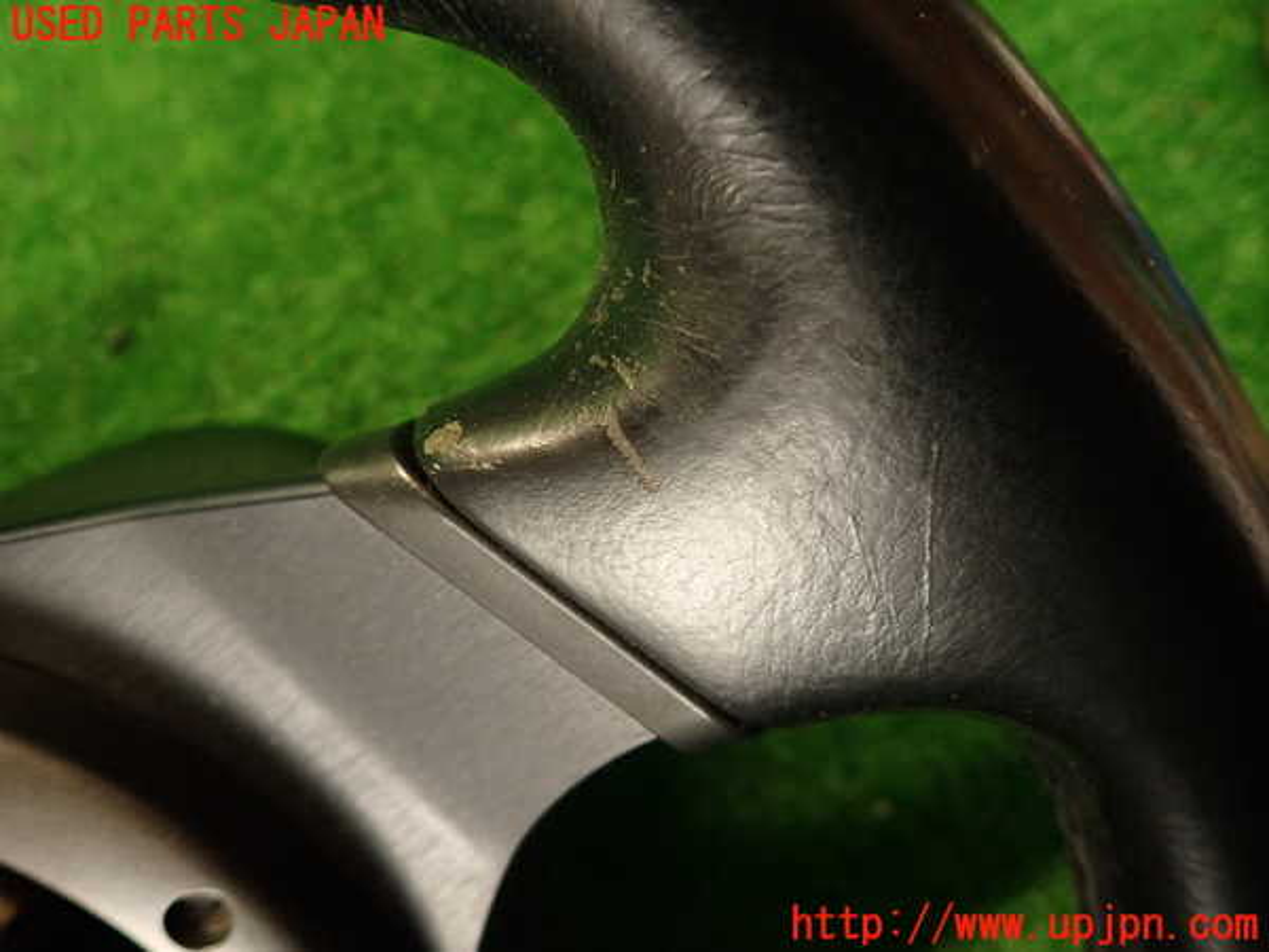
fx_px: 916
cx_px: 634
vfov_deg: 54.9
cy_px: 476
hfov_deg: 69.4
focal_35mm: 25
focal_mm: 4.5
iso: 250
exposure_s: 1/30
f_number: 2
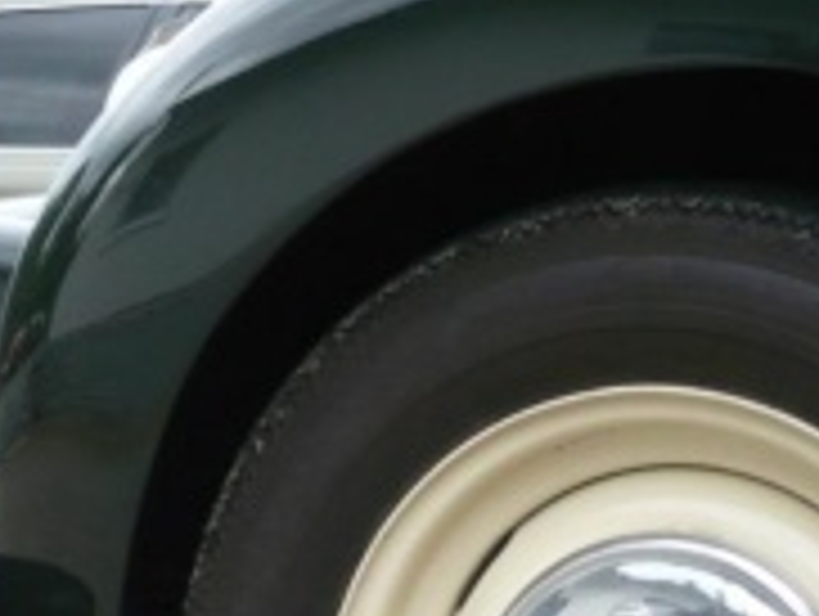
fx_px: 3246
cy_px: 636
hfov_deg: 14.4
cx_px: 270
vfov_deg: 10.7
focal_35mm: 137
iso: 100
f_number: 3.4
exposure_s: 1/160
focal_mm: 8.3
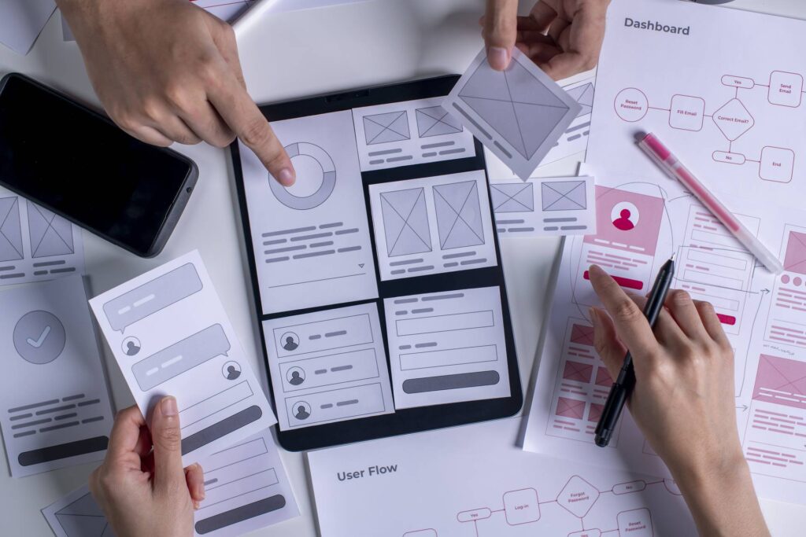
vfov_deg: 27.0
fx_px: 1120
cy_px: 268
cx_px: 403
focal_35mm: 50
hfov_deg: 39.6
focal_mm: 50
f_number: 4
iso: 200
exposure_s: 1/80
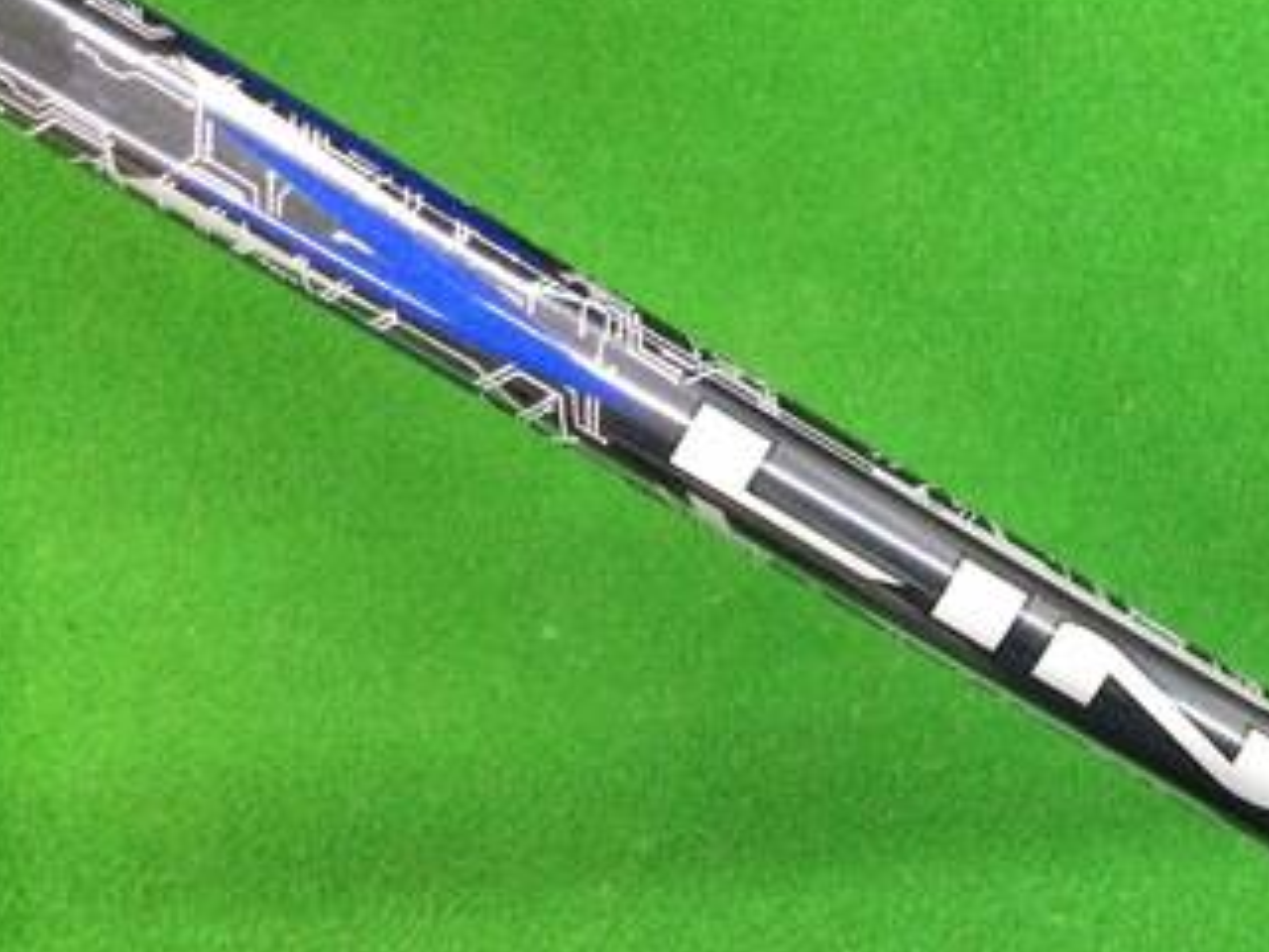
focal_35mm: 62
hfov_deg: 29.7
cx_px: 1178
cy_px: 670
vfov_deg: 23.5
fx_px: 2273
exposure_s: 1/30
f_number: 2.4
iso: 250
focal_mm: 3.3
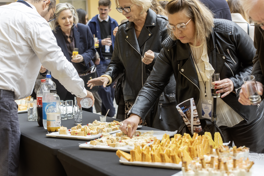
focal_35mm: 77
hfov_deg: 26.3
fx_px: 565
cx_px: 129
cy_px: 80
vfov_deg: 17.7
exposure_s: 1/200
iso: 800
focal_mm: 70
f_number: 3.5
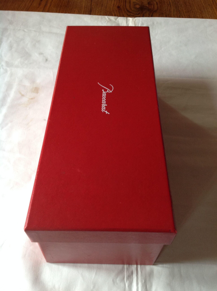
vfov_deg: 52.7
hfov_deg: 40.6
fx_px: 293
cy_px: 146
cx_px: 108
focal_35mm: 35
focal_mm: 4.28
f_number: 2.4
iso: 100
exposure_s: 1/15
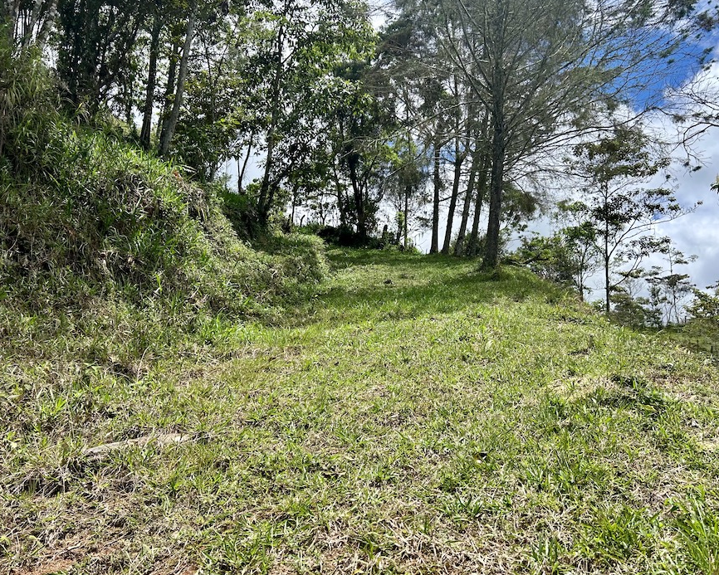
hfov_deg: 58.5
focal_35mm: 30
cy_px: 300
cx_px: 414
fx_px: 638
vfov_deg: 48.5
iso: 50
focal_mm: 5.7
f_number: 1.5
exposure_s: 1/4444
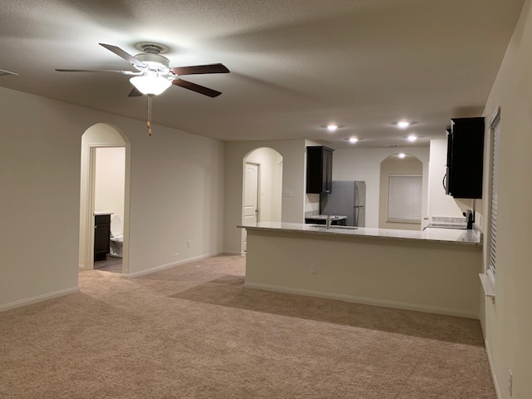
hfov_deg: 67.3
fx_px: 400
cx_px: 266
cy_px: 200
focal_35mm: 26
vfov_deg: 53.1
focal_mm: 4.25
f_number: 1.8
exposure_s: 1/60
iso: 250
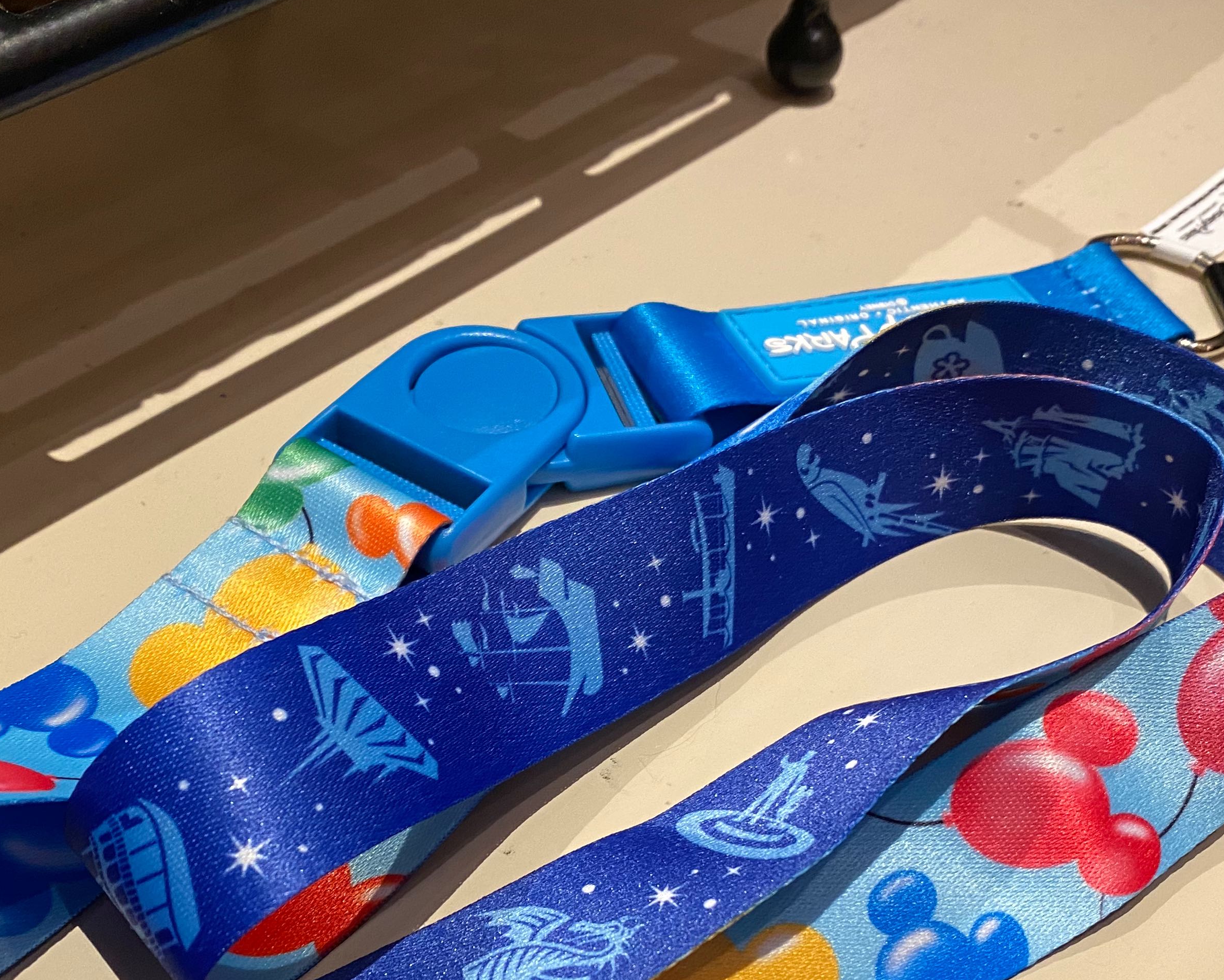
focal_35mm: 43
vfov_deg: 34.5
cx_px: 556
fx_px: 1558
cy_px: 672
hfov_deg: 42.9
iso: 160
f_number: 1.8
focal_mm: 4.25
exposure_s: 1/60
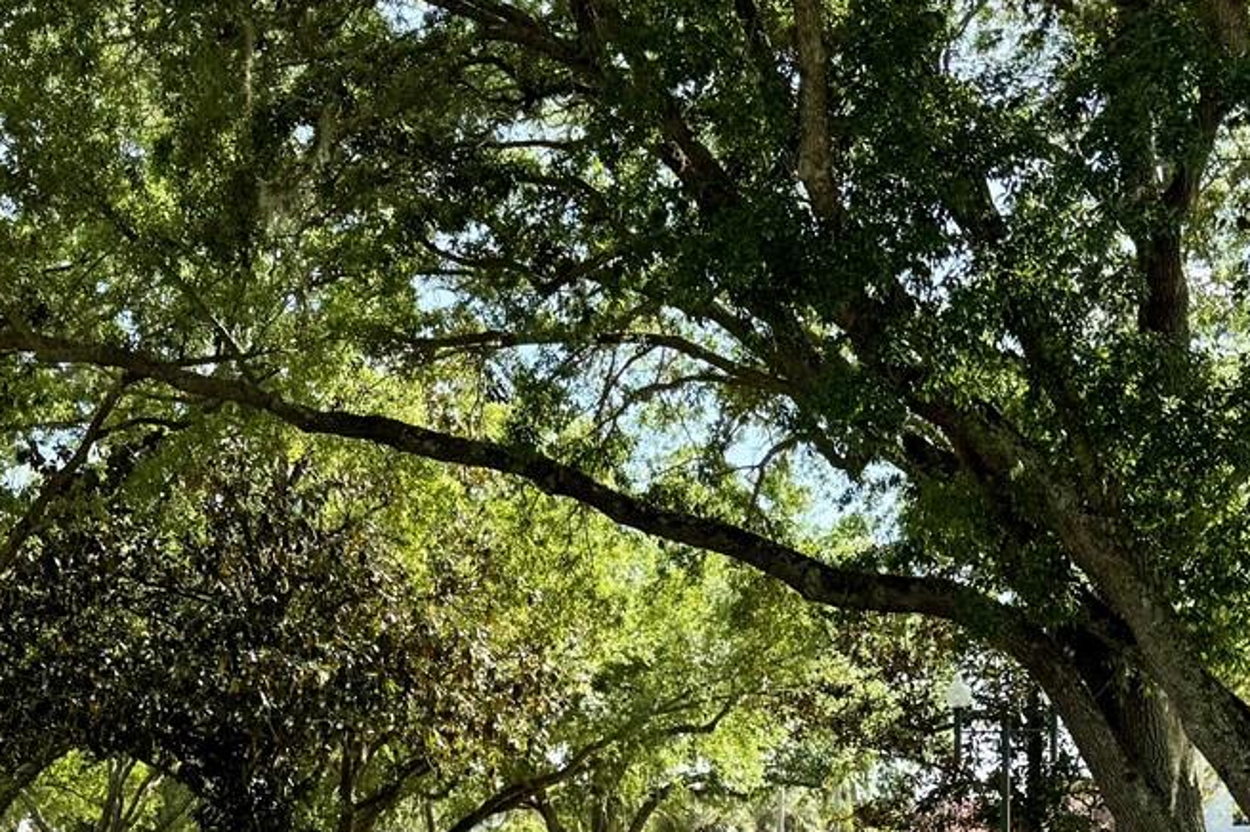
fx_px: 2117
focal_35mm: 61
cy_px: 1050
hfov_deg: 32.9
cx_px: 557
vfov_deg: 20.5
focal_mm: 6.76
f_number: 1.78
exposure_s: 1/802
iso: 80
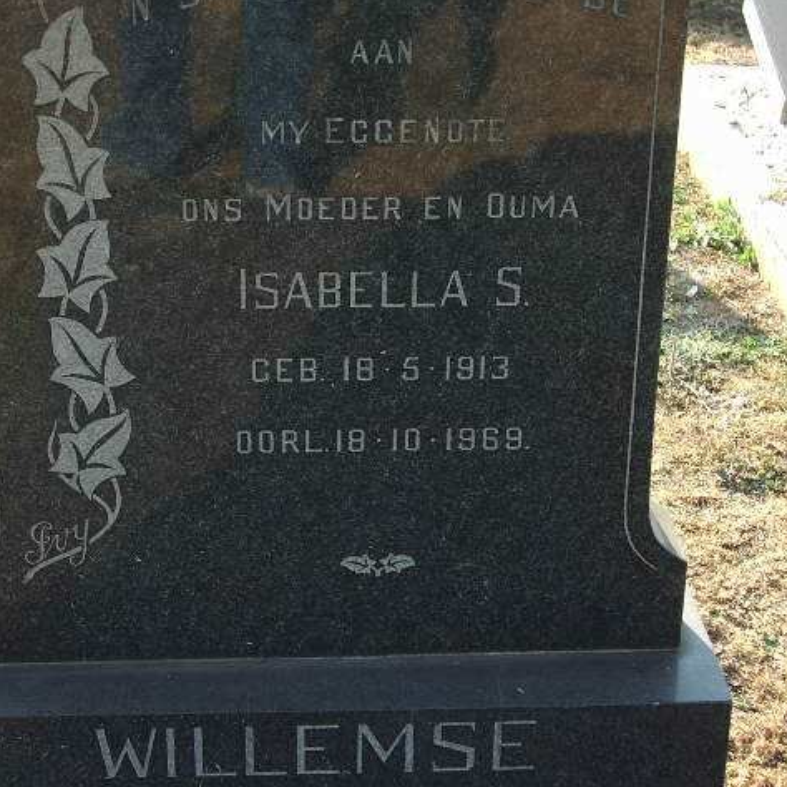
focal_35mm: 74
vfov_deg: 23.4
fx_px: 1903
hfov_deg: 23.3
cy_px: 390
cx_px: 340
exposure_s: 1/100
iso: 50
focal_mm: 10.2
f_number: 3.5
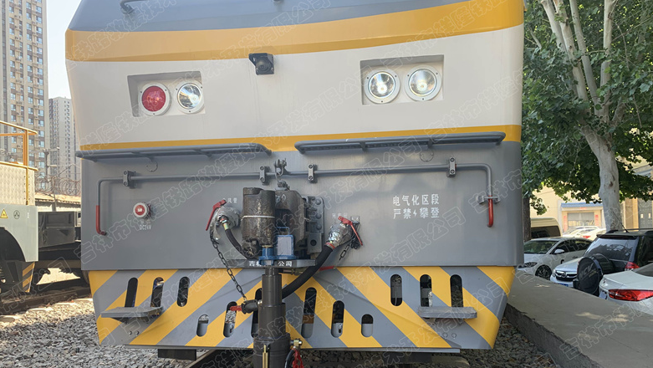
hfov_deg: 66.0
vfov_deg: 40.0
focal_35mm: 29
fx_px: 502
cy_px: 230
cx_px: 331
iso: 25
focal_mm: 4.25
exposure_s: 1/191
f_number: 1.8
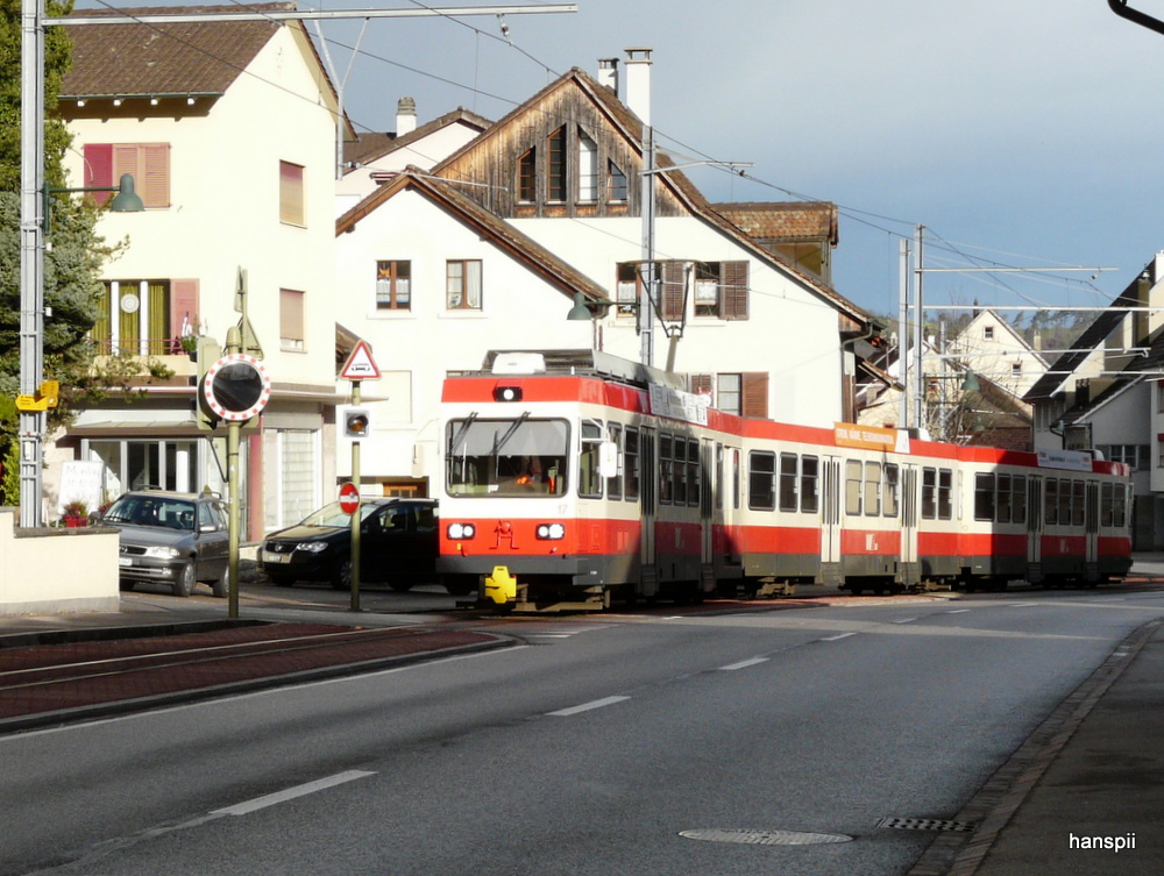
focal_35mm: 79
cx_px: 582
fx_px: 2660
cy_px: 438
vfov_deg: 18.7
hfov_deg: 24.7
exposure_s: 1/320
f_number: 5.6
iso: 100
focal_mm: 12.9
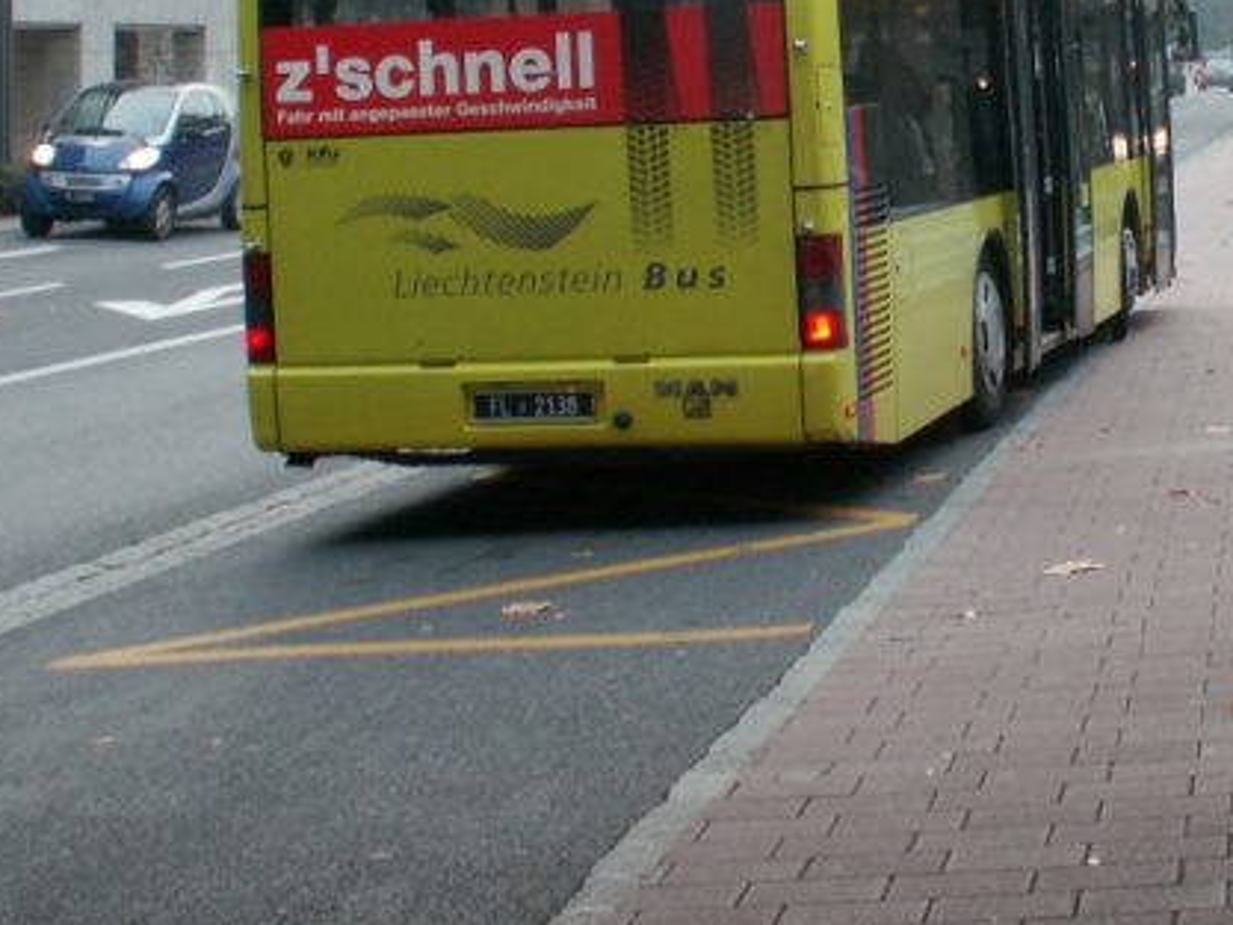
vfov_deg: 17.1
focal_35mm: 86
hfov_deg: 22.4
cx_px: 1020
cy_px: 251
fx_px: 3064
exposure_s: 1/40
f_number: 2.8
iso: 64
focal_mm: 5.86
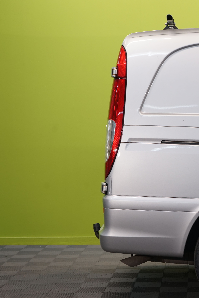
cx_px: 197
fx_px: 879
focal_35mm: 106
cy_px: 149
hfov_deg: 12.8
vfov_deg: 19.3
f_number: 6.3
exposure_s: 1/40
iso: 500
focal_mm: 70
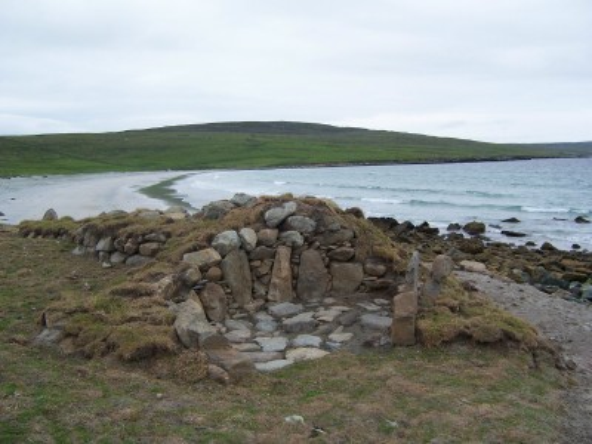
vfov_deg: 42.9
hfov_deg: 55.4
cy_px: 222
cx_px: 296
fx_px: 564
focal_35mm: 33
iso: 80
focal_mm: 5.5
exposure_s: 1/350
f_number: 3.4
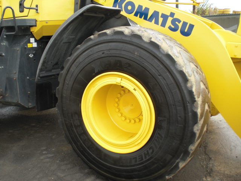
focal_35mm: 38
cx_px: 120
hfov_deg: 49.0
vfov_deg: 37.7
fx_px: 265
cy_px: 90
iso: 100
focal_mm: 6.3
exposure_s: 1/125
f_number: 3.1
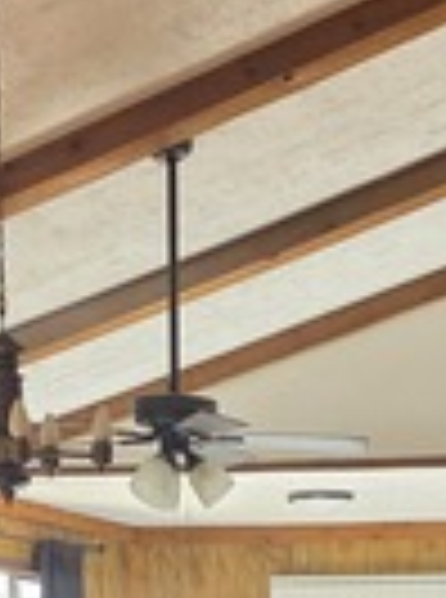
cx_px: 414
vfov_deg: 14.5
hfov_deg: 13.1
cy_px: 1223
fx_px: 1916
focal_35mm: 111
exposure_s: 1/180
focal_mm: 6.3
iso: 125
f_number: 1.7
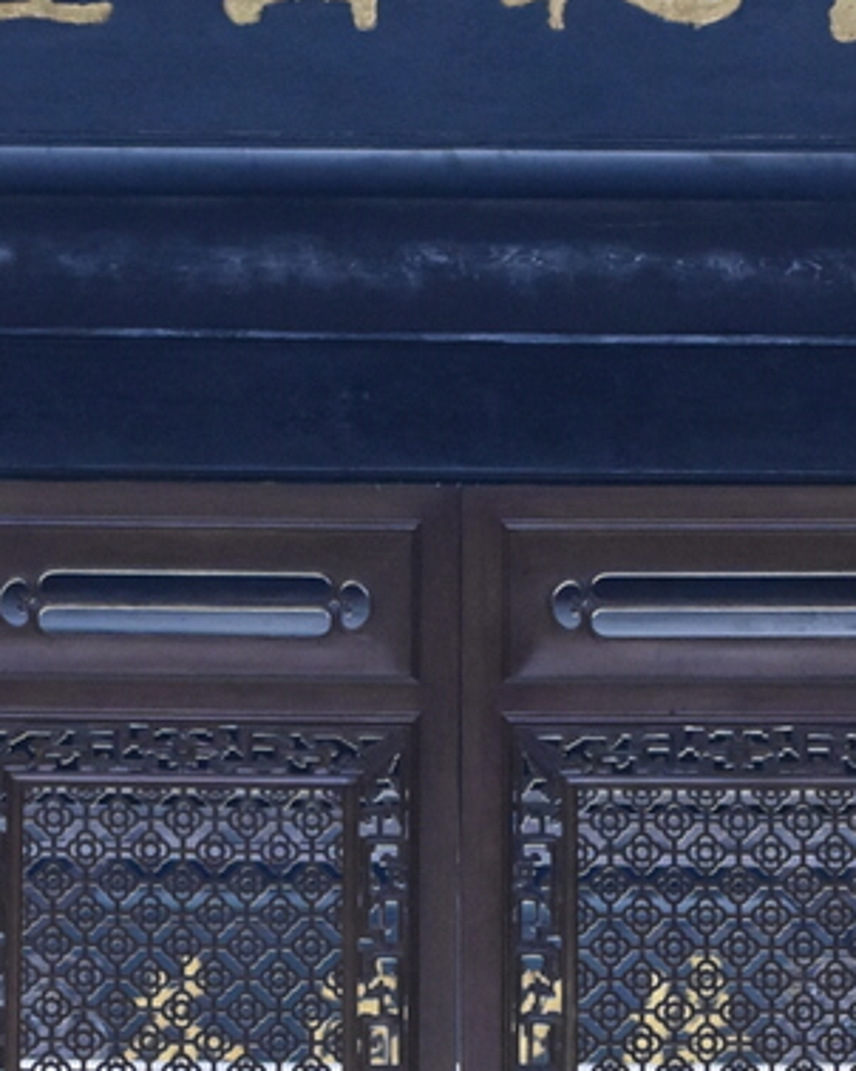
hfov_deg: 4.9
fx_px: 9920
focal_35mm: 313
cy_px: 26
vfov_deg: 6.2
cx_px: 523
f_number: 4.5
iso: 2500
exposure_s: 1/125
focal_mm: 70
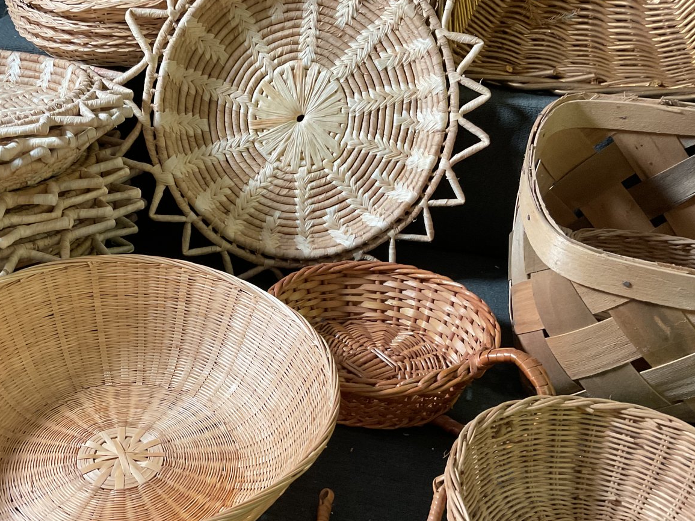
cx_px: 247
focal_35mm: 38
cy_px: 337
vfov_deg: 37.4
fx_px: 763
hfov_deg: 48.4
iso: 125
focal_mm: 3
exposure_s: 1/60
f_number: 1.8
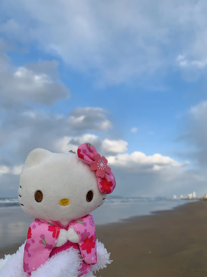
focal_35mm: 27
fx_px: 215
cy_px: 138
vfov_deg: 65.3
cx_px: 105
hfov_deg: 51.3
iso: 25
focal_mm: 4.25
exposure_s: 1/1610
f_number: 1.8
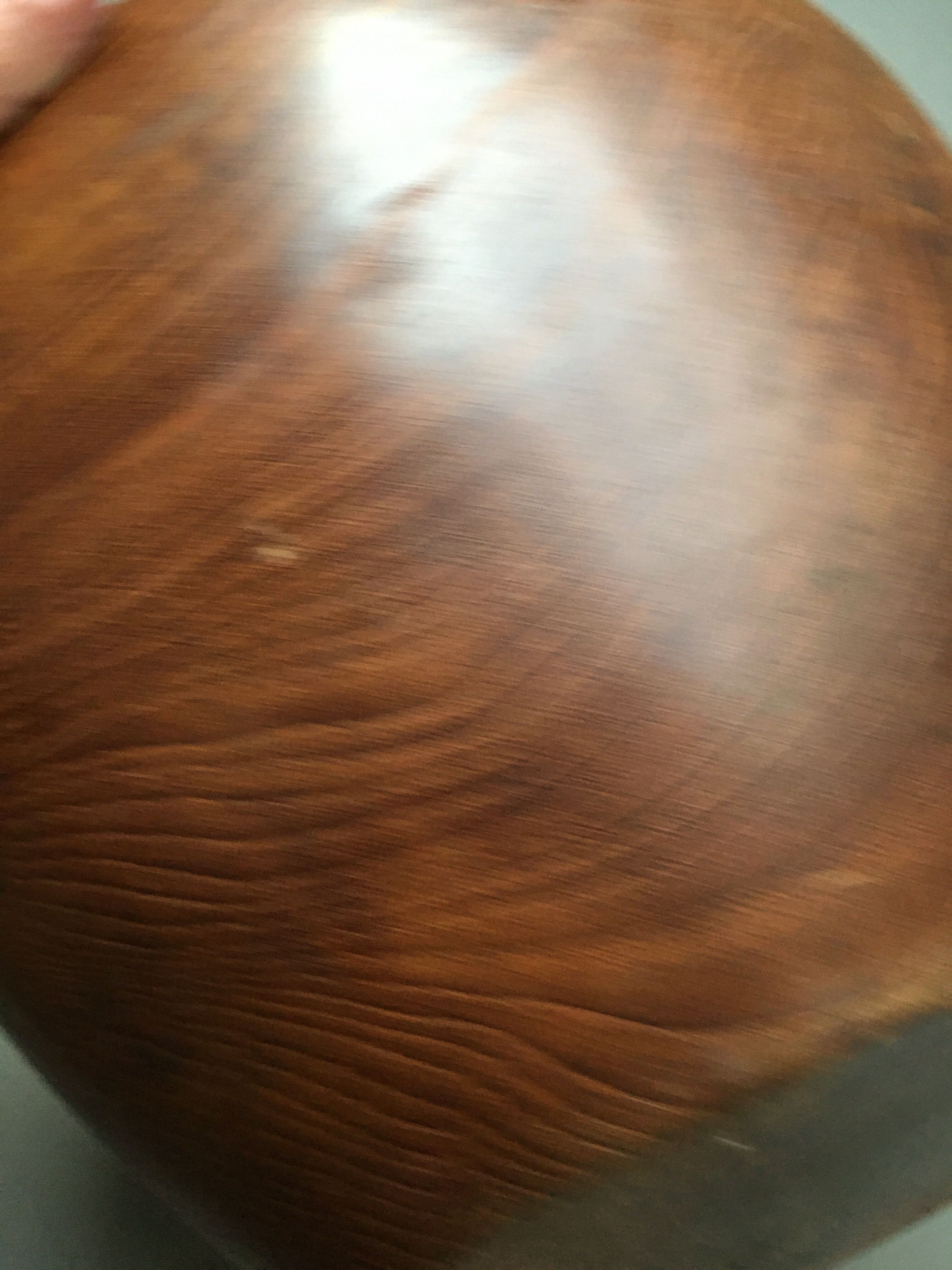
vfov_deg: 61.7
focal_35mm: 29
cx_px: 476
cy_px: 635
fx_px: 1063
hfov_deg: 48.2
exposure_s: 1/24
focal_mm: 4.15
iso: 200
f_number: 2.2
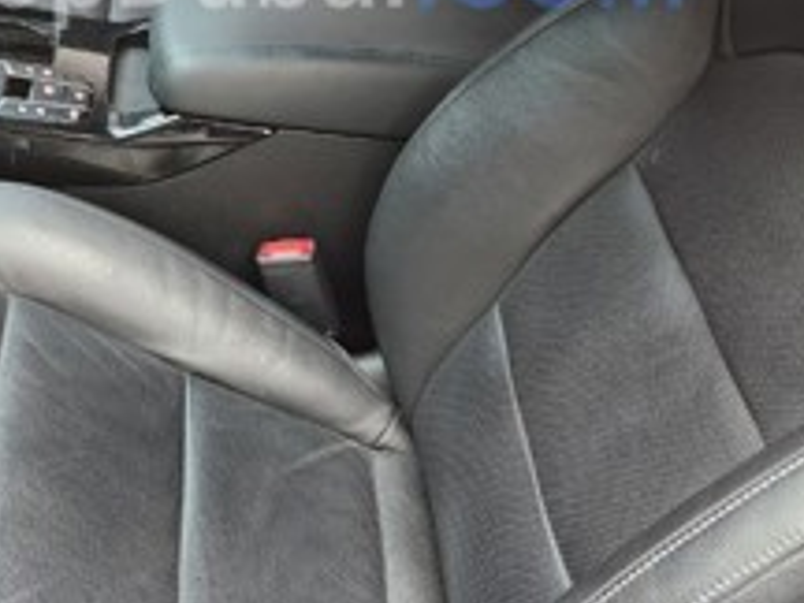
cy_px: -41
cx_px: 37
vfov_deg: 21.8
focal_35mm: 64
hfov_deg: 28.7
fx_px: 1486
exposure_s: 1/120
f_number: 1.8
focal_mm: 5.4
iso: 640
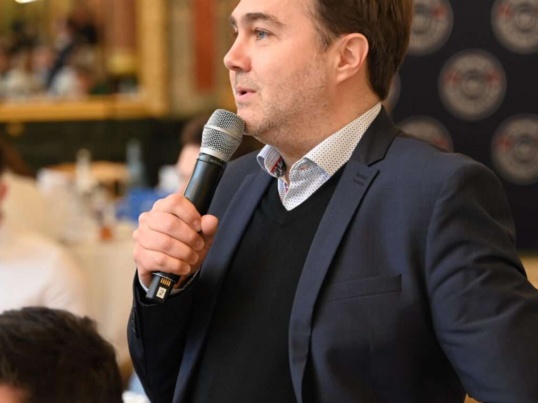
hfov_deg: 14.4
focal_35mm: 137
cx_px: 319
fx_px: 2129
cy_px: 245
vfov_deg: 10.8
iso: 1400
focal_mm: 75
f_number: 2.8
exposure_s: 1/125
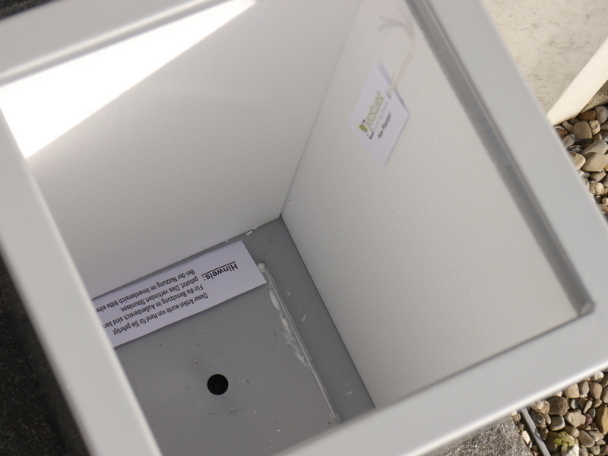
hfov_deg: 23.3
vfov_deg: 17.6
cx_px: 304
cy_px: 228
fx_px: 1475
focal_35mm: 84
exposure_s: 1/320
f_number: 8
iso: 160
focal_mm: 42
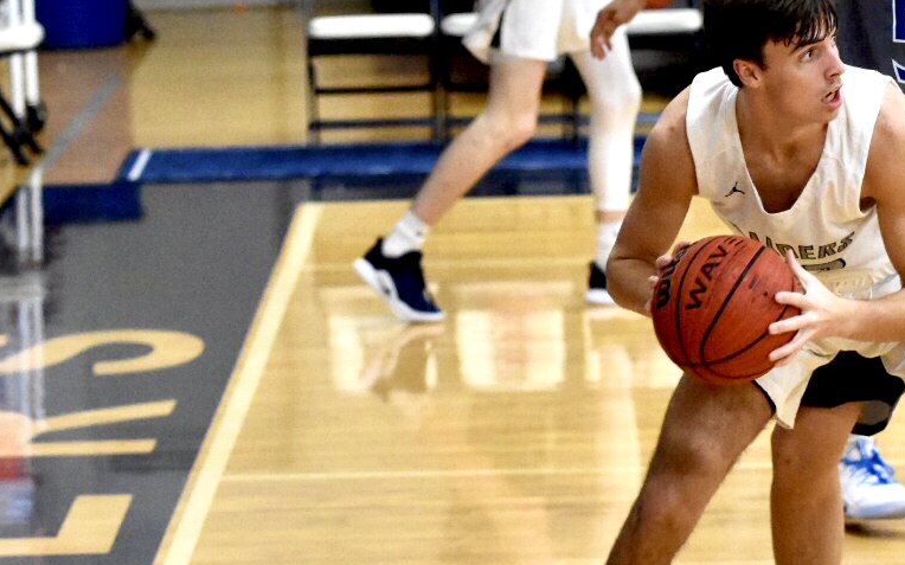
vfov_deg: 5.2
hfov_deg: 8.3
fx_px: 6238
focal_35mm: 253
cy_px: 307
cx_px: 772
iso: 6400
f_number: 2.8
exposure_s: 1/800
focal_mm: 78
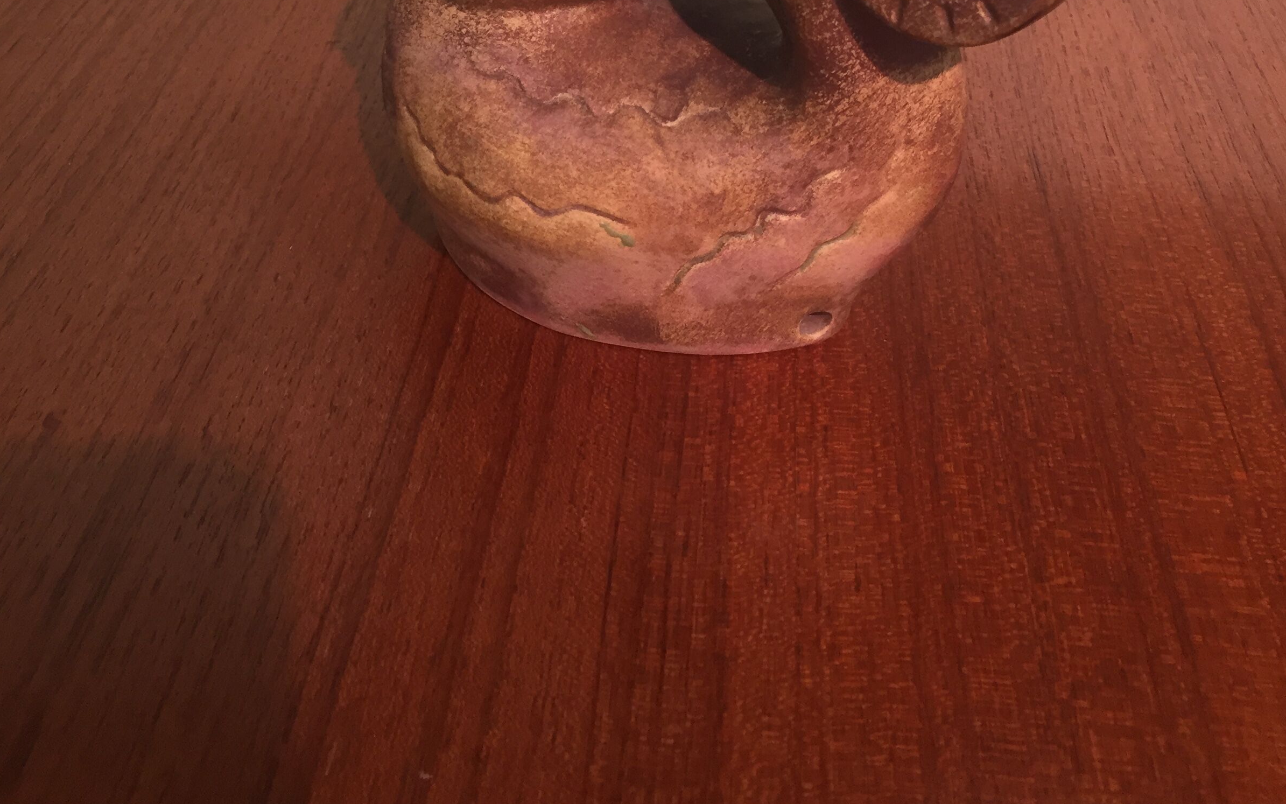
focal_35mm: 42
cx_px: 652
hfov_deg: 47.2
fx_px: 1472
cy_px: 79
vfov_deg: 29.3
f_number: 2.2
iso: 125
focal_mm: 4.15
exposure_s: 1/33
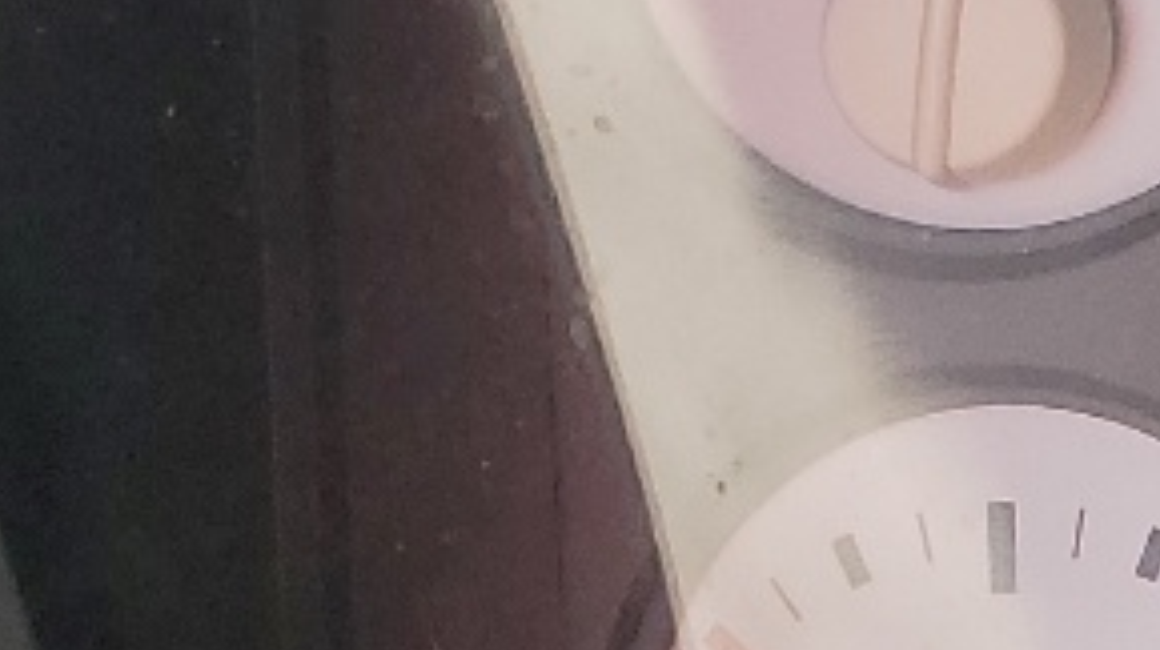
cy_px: 64
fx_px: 4825
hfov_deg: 11.3
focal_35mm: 157
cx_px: 2806
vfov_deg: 7.7
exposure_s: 1/526
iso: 50
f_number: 1.5
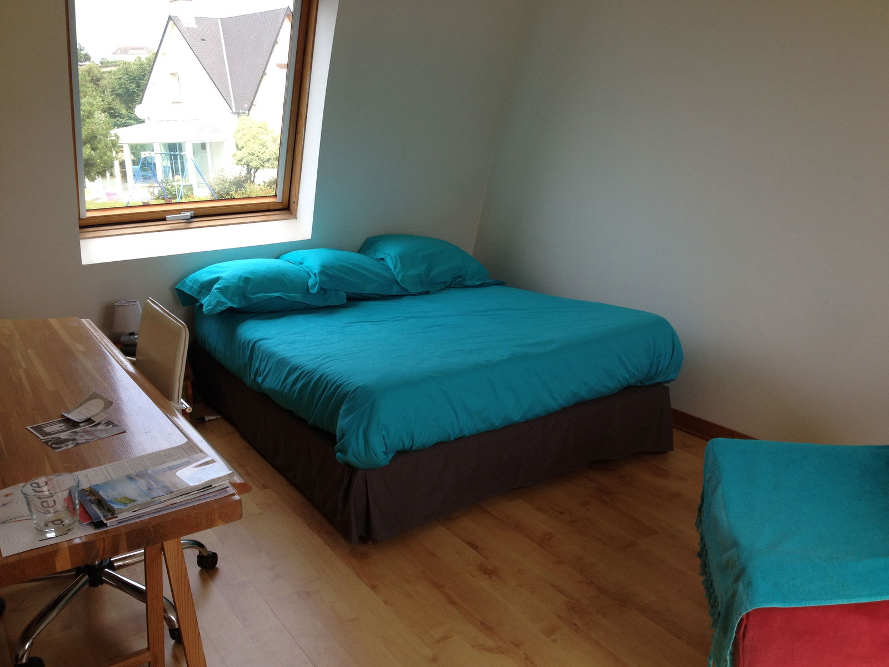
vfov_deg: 40.7
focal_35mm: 35
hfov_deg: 52.6
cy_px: 334
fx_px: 899
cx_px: 444
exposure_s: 1/241
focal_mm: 4.28
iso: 50
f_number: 2.4
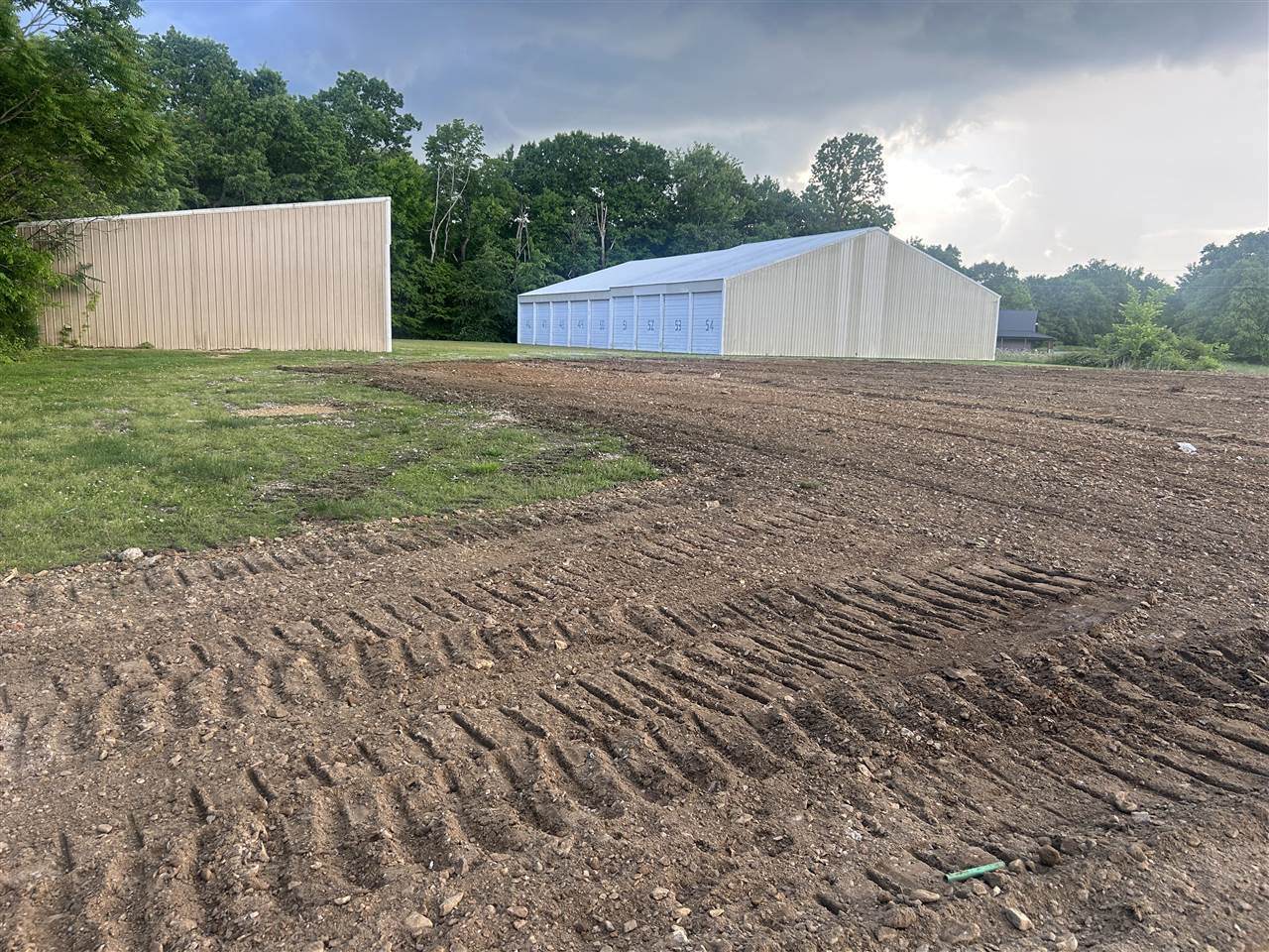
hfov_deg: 67.3
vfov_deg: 53.1
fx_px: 953
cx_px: 634
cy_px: 476
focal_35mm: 26
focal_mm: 5.7
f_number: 1.5
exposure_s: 1/351
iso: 50
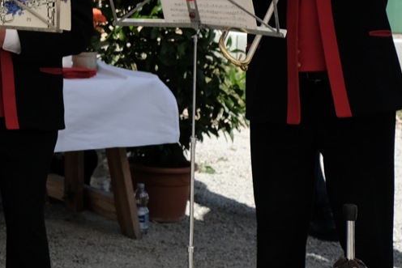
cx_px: -357
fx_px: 1486
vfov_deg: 10.0
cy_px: -134
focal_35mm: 133
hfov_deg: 13.6
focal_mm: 22.3
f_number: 4
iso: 400
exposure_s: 1/2000
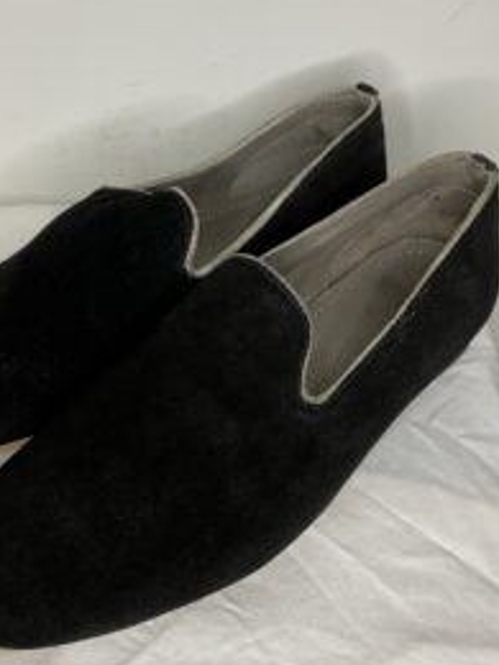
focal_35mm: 43
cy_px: 292
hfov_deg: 33.3
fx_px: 826
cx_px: 171
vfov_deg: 43.8
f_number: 1.8
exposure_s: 1/50
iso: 50
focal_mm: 3.99
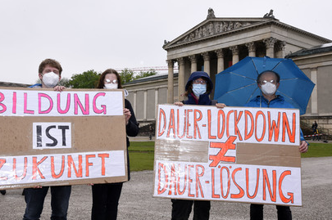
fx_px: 359
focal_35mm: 39
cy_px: 108
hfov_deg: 49.5
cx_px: 149
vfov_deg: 34.1
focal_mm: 35
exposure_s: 1/160
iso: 400
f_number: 11
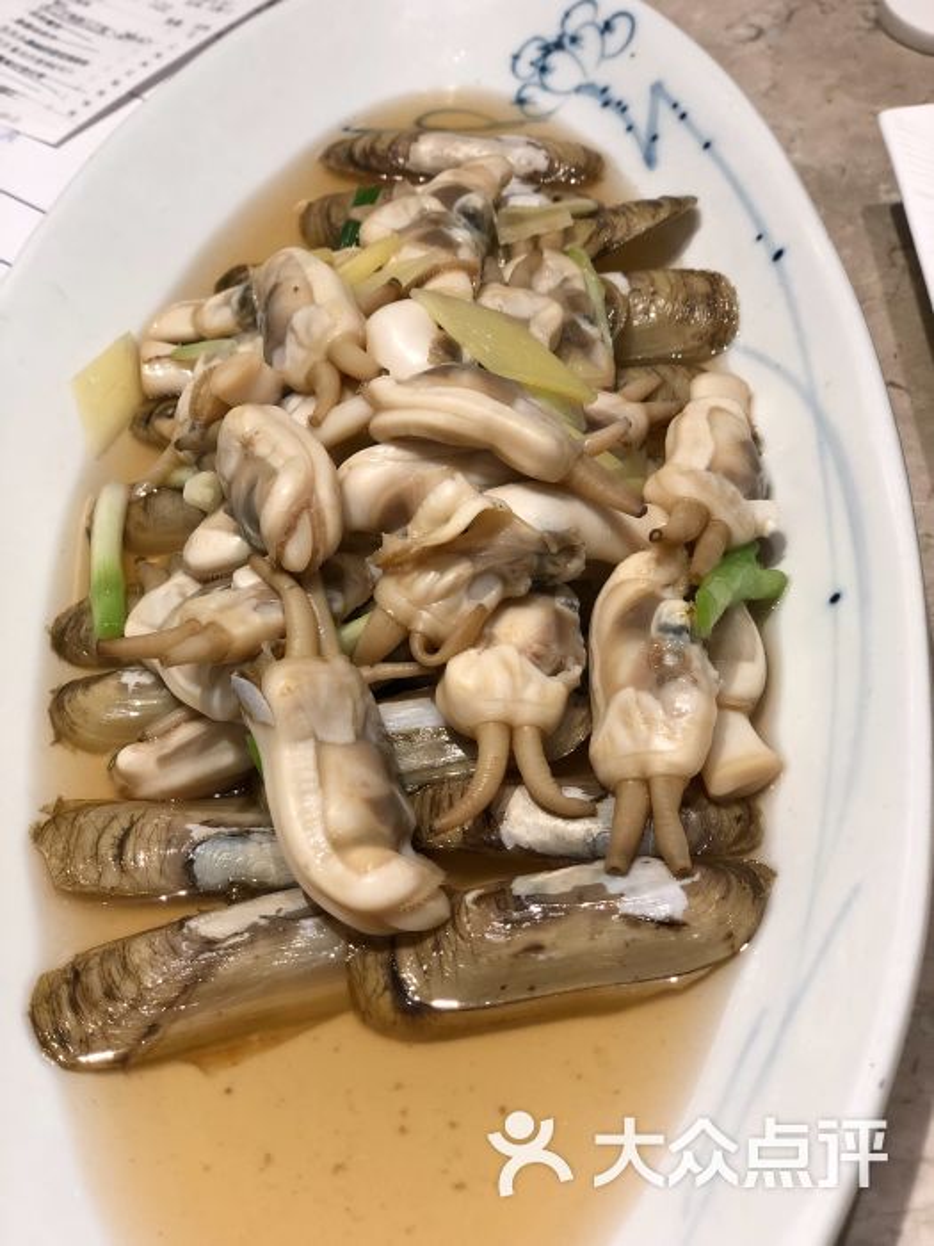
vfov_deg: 36.8
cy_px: 623
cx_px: 467
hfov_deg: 28.0
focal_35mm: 52
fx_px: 1871
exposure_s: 1/50
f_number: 2.4
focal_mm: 6
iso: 50
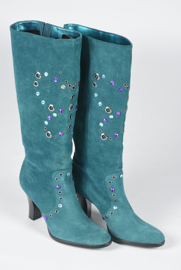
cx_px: 90
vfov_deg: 21.9
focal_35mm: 93
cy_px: 135
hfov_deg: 14.7
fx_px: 700
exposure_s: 1/125
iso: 200
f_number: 11
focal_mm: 62
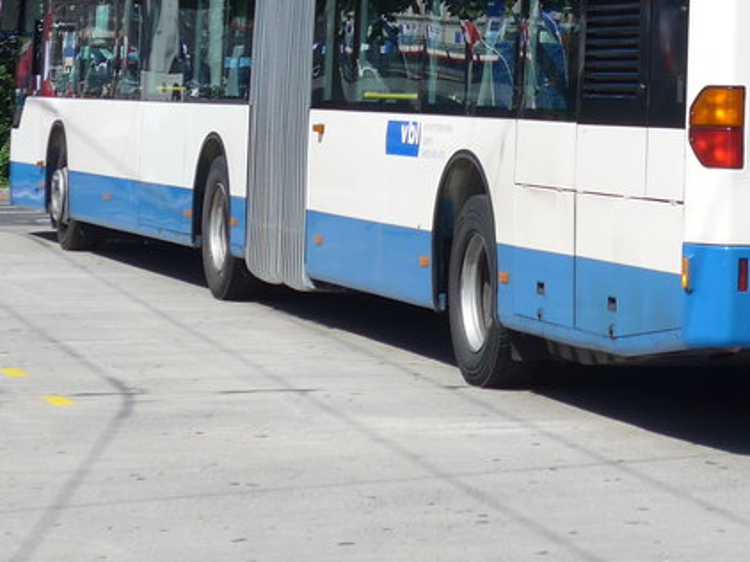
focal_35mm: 148
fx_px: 3205
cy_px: -197
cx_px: 711
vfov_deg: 9.8
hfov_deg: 13.2
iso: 80
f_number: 3.3
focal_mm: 10.7
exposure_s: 1/1000
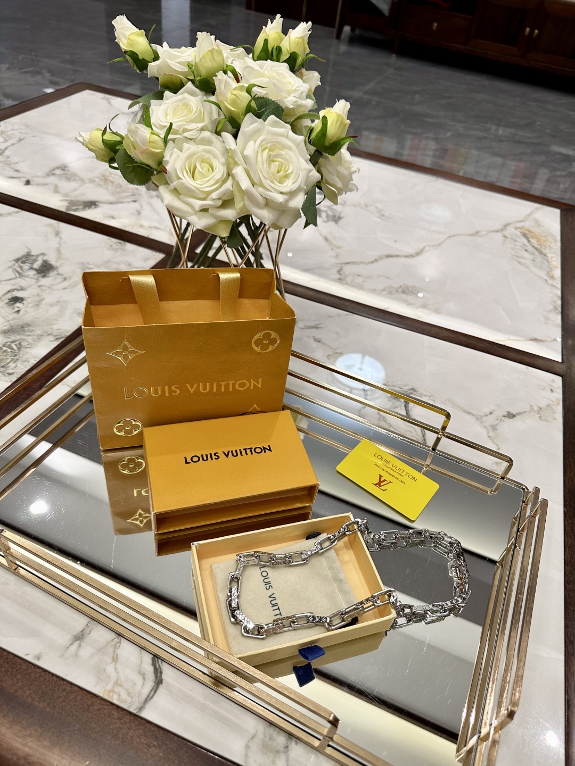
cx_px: 288
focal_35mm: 24
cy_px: 383
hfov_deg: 56.8
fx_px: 532
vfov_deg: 71.6
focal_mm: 6.86
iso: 160
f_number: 1.78
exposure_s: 1/100
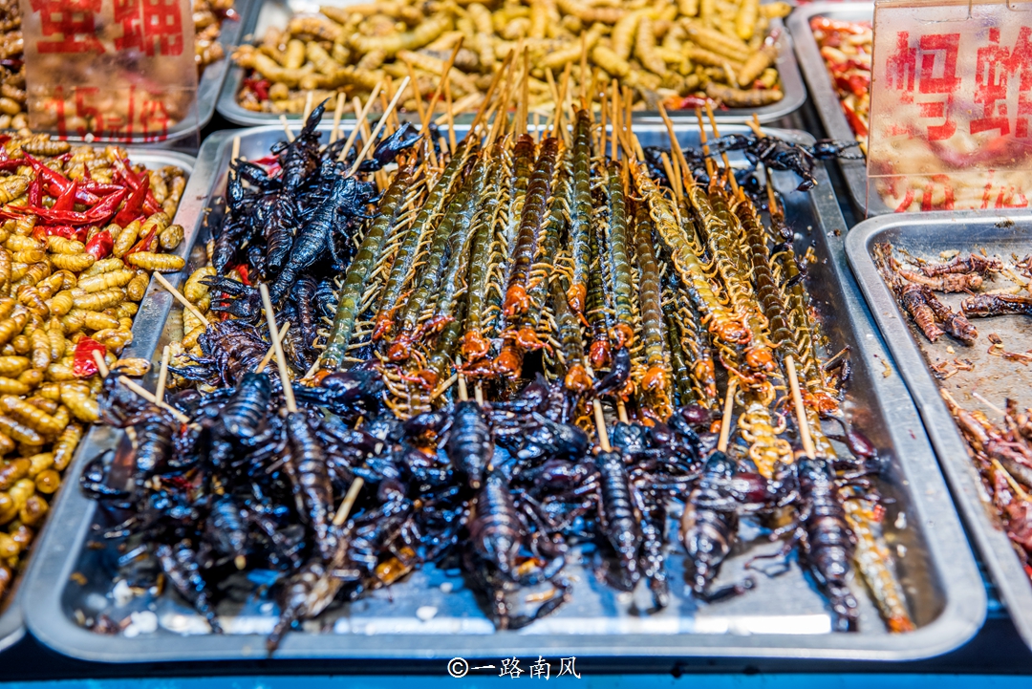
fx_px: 1778
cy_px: 344
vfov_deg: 21.9
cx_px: 516
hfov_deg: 32.4
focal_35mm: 62
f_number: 5.6
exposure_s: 1/100
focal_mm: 62
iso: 200
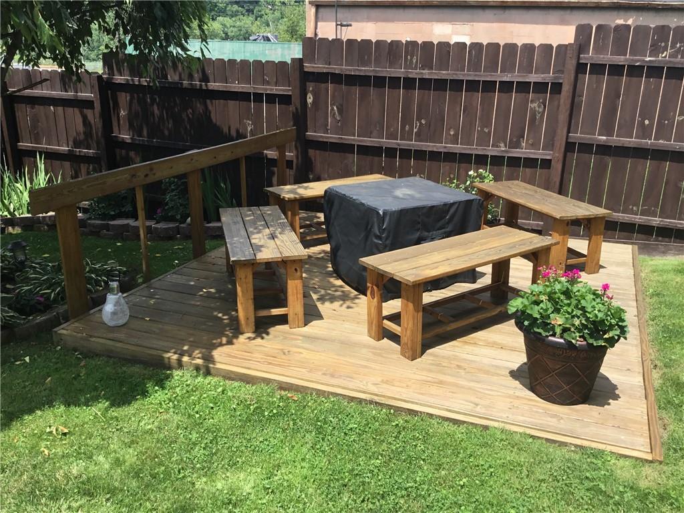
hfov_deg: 58.4
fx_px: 613
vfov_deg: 45.4
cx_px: 342
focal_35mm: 31
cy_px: 256
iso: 25
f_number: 2.4
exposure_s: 1/715
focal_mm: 3.3
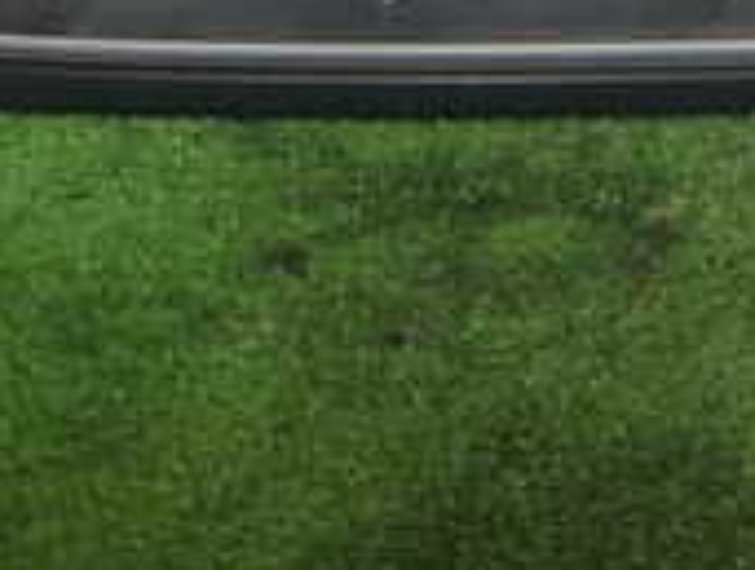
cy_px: -393
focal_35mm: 105
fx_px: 2295
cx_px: 755
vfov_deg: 13.0
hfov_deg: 18.2
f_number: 2.3
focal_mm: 5.4
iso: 200
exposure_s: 1/80
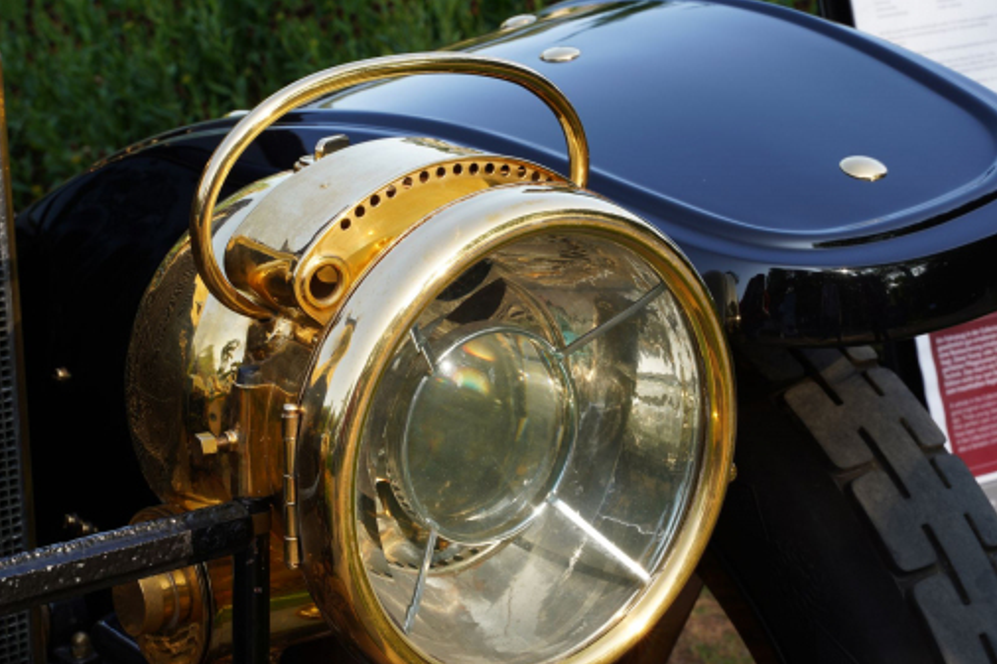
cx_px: 475
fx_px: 2464
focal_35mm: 89
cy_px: 333
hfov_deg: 22.9
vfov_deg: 15.3
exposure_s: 1/13
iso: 100
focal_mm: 75
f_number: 18
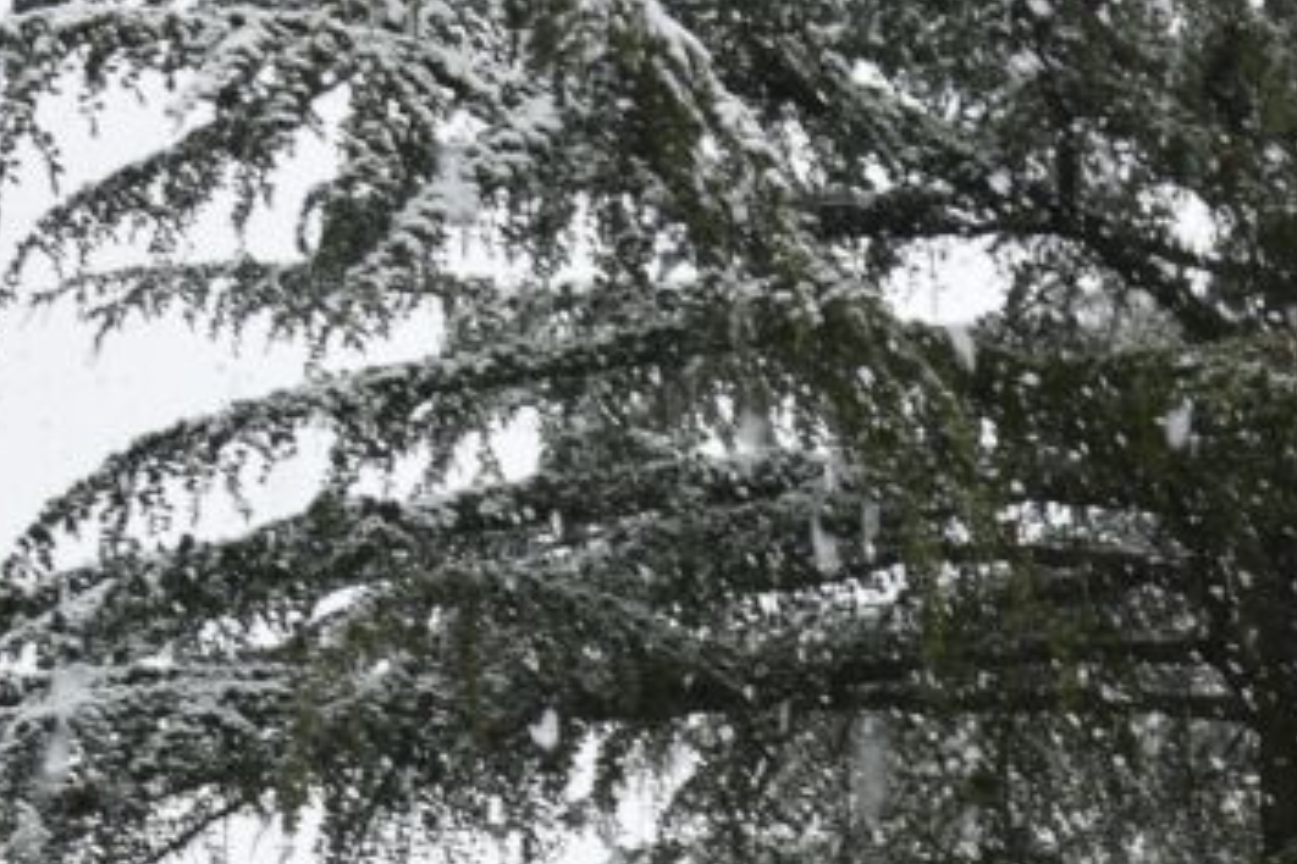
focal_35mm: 142
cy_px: 1675
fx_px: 5125
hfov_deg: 13.8
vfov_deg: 9.1
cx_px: 1766
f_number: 5
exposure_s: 1/100
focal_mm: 21
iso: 100
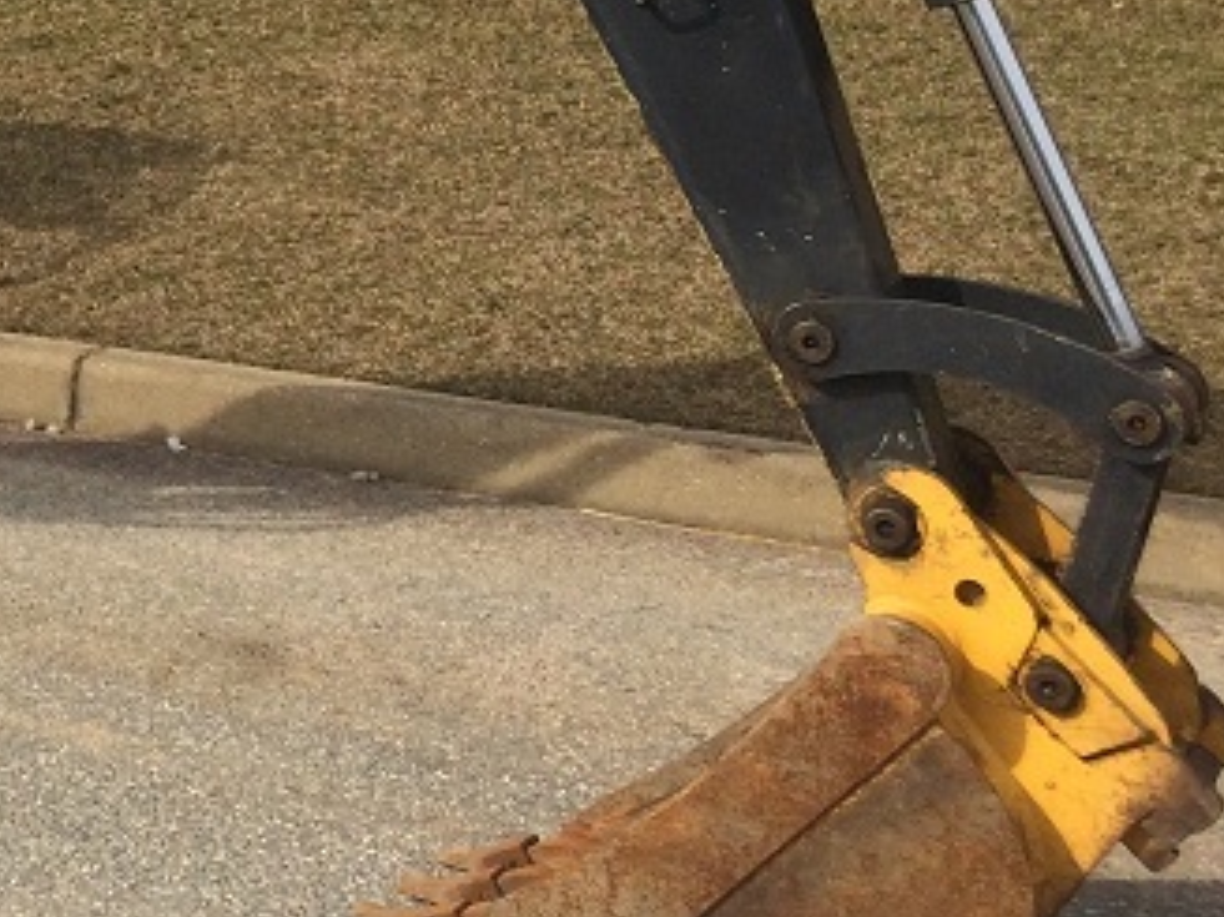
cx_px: -460
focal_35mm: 90
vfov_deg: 16.0
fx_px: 3181
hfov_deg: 19.7
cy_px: -73
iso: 32
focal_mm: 4.12
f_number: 2.2
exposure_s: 1/1953
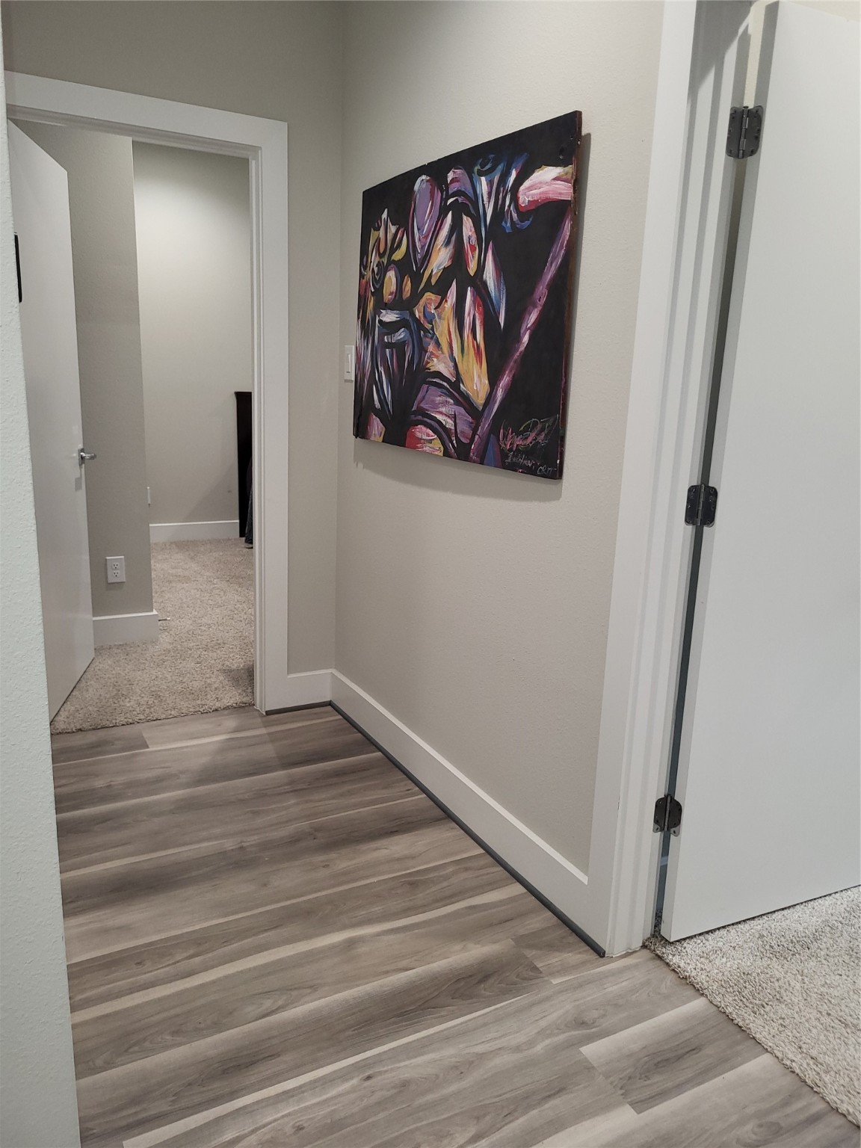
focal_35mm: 26
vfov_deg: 67.3
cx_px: 430
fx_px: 862
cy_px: 574
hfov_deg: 53.1
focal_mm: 5.4
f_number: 1.8
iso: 100
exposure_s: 1/30
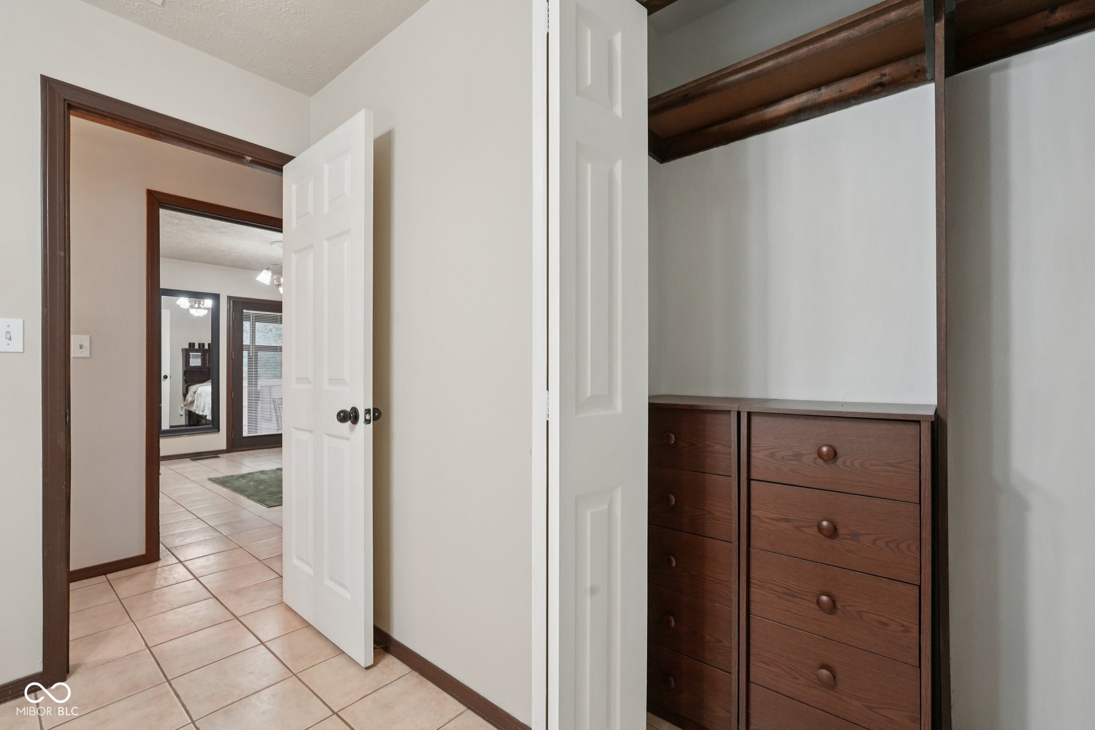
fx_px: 487
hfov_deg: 96.7
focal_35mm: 16
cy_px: 365
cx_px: 548
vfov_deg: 73.7
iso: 1250
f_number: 8
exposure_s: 1/30
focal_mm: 16
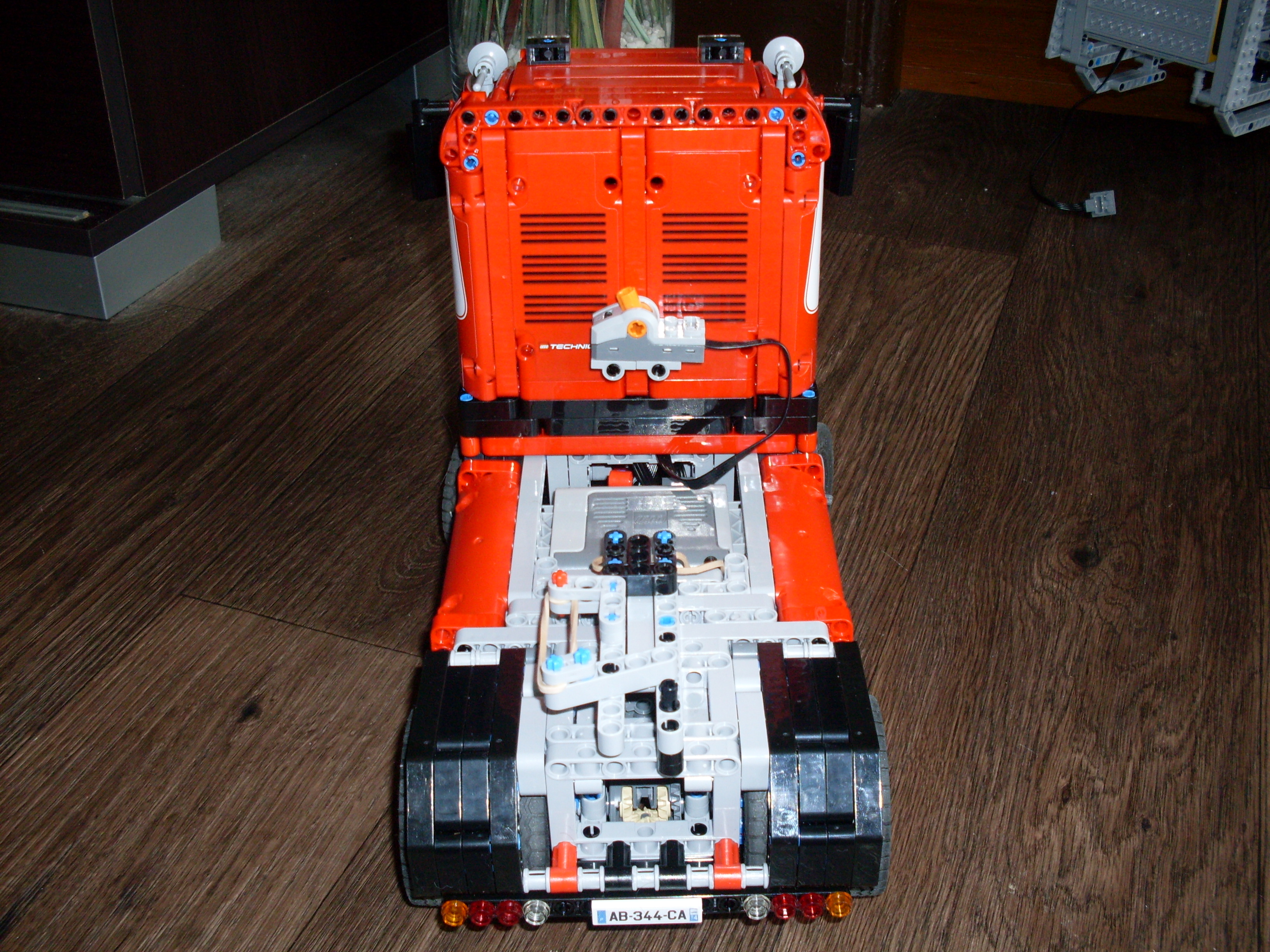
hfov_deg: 49.0
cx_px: 635
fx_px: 1394
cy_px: 476
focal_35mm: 38
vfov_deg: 37.7
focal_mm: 6.3
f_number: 2.8
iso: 100
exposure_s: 1/45
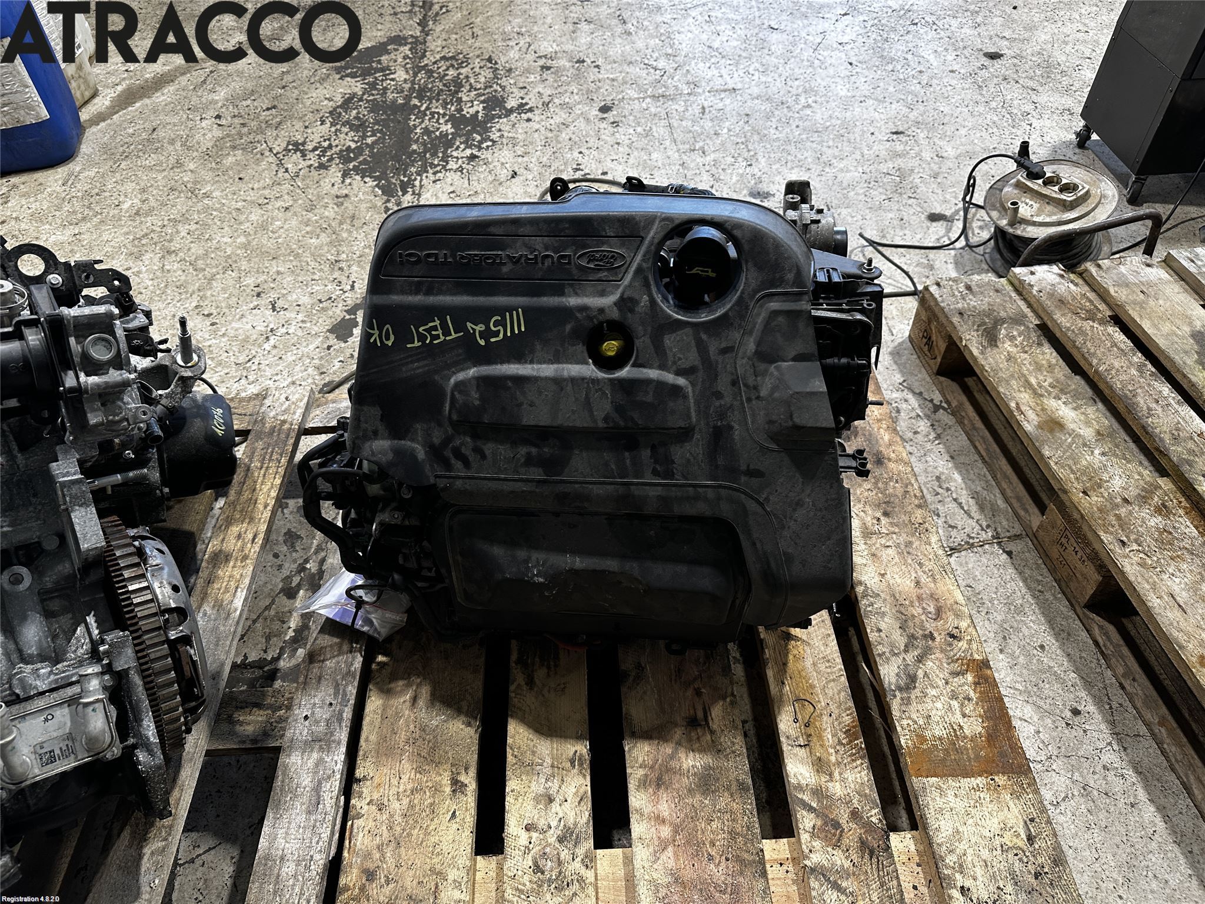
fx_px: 835
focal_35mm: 24
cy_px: 452
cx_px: 602
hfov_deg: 71.6
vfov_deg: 56.8
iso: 160
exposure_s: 1/100
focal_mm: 6.86
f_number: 1.78
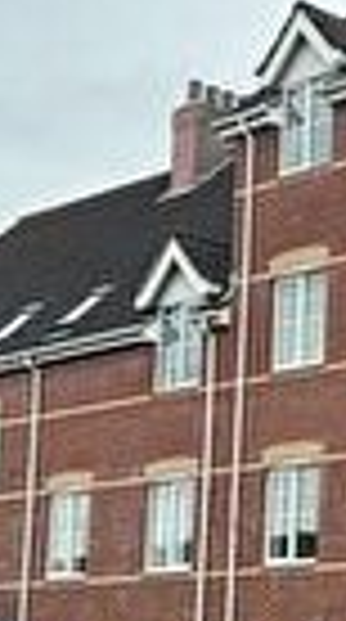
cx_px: 593
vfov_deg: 19.6
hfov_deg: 10.6
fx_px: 1772
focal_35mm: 108
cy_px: 502
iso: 50
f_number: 1.5
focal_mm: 5.7
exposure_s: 1/1224
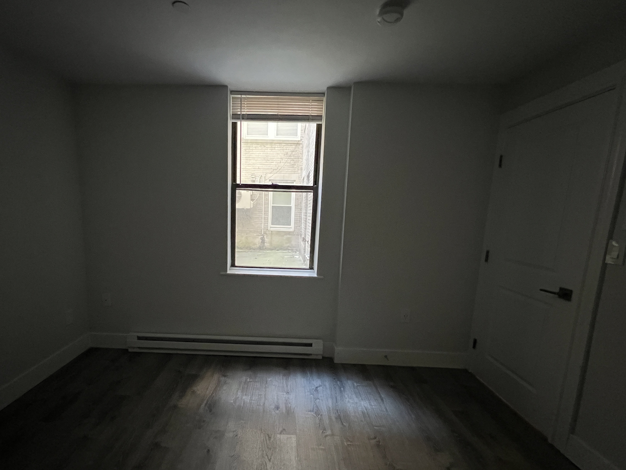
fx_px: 271
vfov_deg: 81.5
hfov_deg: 97.7
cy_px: 257
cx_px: 276
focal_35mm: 15
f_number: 1.8
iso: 1000
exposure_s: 1/60
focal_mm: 1.57
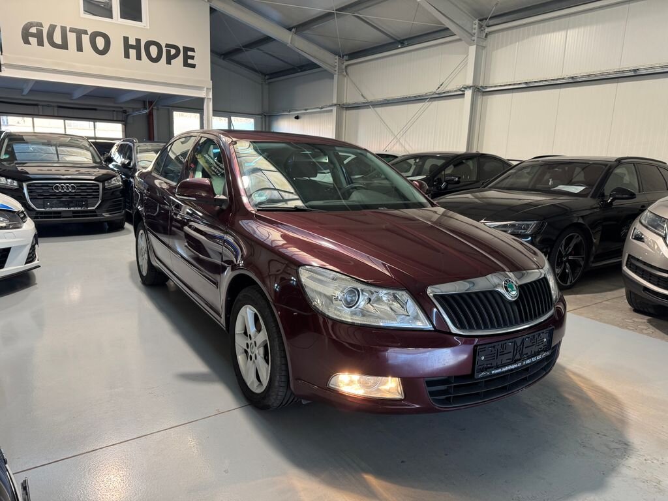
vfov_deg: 56.8
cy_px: 250
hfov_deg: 71.6
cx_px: 334
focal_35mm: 24
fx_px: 463
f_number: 1.78
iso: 125
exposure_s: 1/50
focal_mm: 6.76
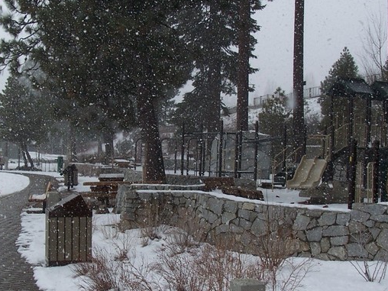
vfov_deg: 23.6
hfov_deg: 31.1
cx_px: 150
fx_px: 695
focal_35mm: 62
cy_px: 158
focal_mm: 6
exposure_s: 1/500
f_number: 4
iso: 80
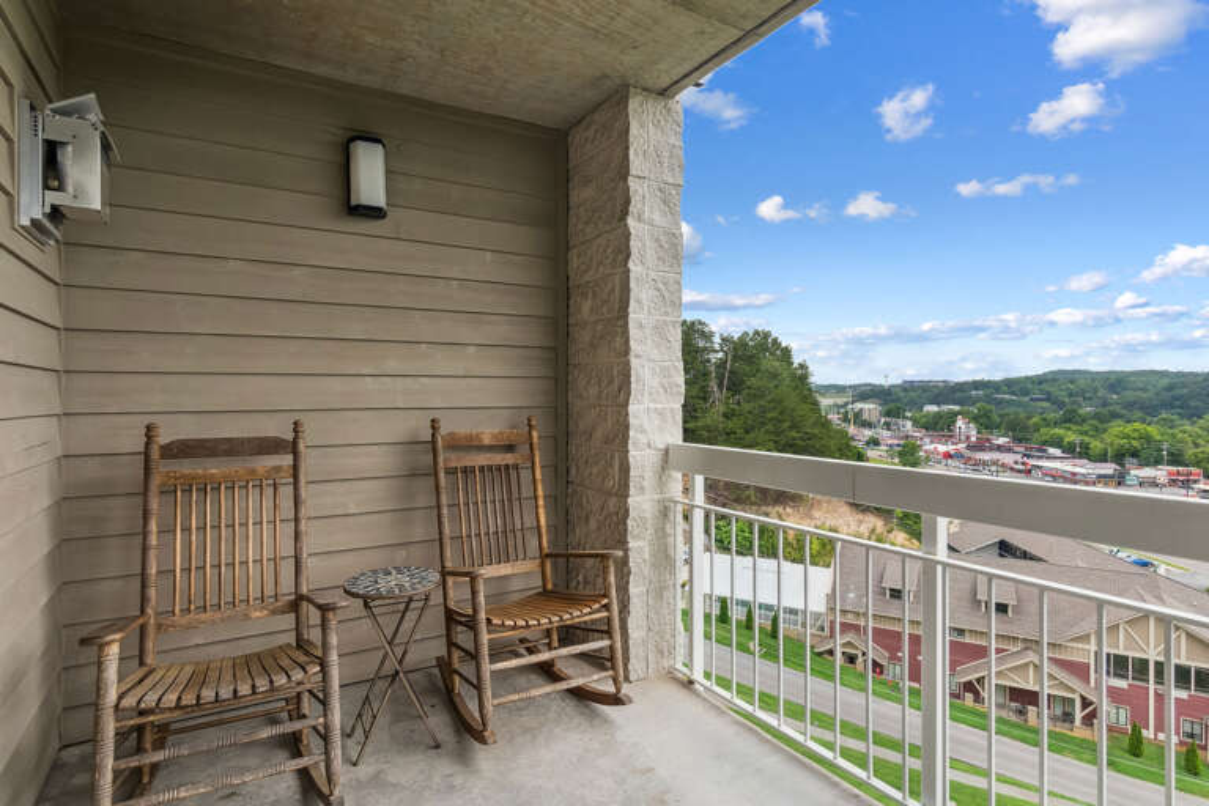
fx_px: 604
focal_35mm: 18
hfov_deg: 90.0
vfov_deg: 67.4
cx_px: 604
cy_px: 403
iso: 800
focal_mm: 12
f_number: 8
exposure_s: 1/320
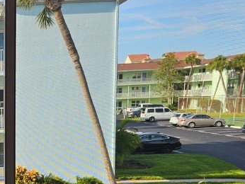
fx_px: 482
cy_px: 188
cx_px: -47
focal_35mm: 68
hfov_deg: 25.7
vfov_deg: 20.9
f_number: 1.7
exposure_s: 1/381
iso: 10
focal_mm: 6.3
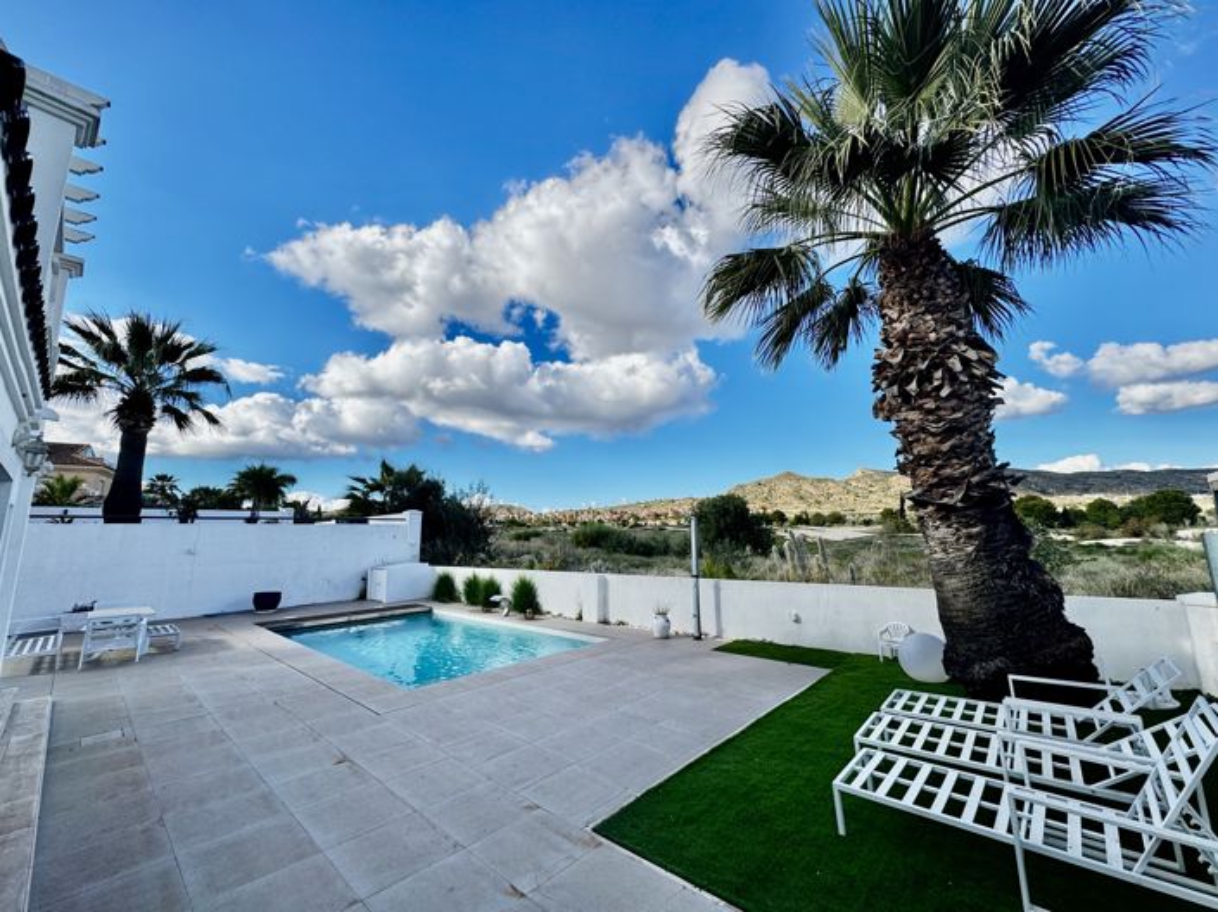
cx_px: 609
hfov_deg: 102.1
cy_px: 456
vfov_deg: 85.6
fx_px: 492
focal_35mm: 14
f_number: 2.2
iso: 40
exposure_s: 1/713
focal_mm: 2.22
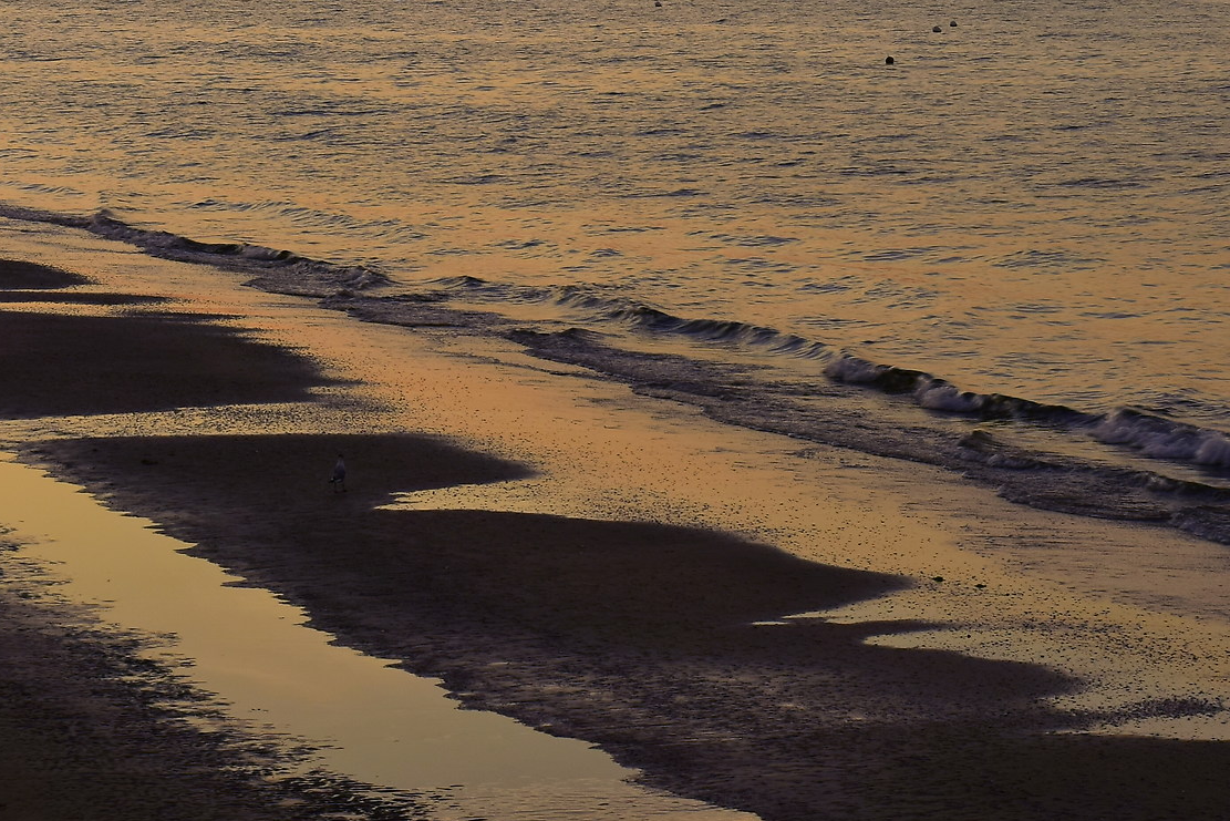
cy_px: 35
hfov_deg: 12.7
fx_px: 5535
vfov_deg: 8.4
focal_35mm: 162
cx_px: 397
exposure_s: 1/50
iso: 100
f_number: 9
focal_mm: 50
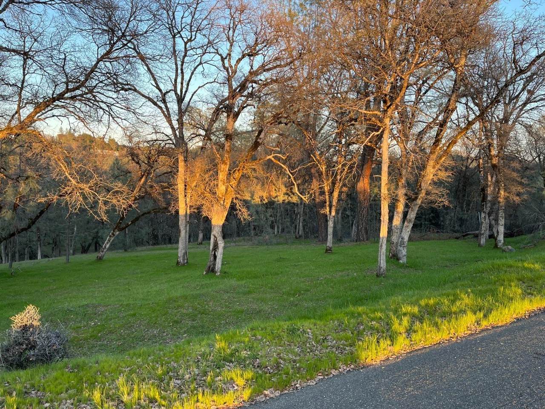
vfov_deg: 53.1
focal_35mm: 26
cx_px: 272
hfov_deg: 67.3
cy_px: 204
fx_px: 409
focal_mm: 5.1
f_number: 1.6
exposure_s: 1/121
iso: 40
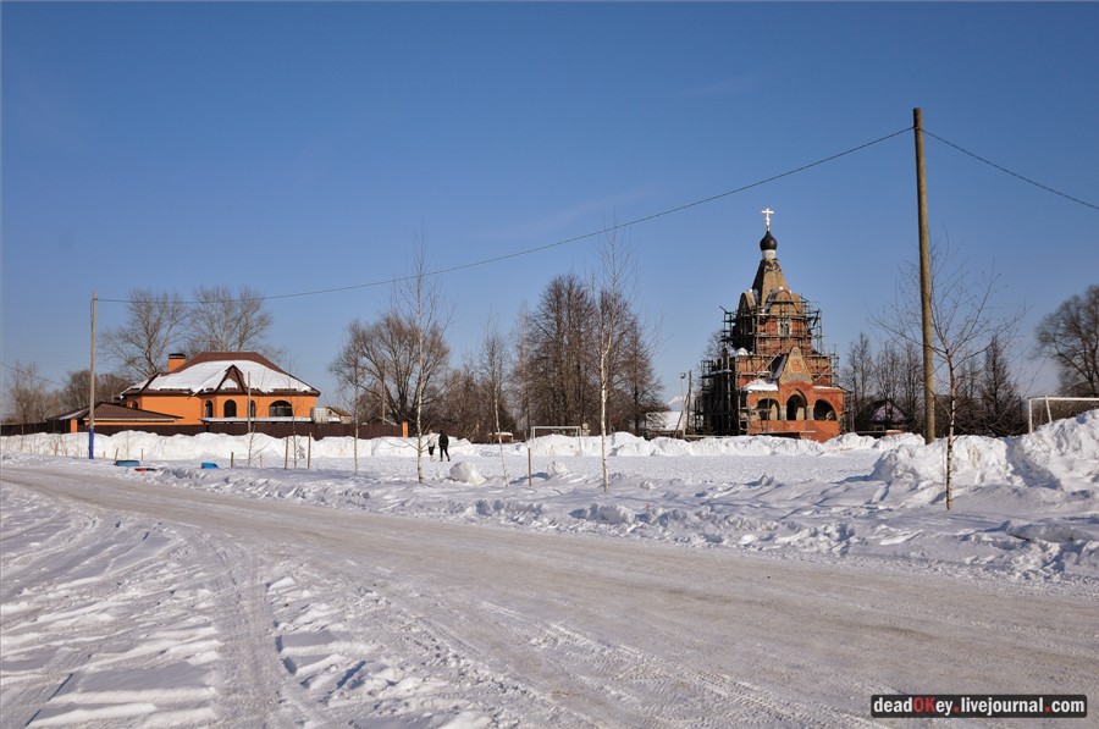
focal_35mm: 36
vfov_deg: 36.8
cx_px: 550
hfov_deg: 53.2
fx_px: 1097
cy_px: 364
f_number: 7.1
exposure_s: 1/800
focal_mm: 24
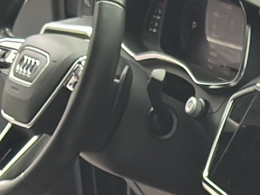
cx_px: 396
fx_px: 2051
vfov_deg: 5.3
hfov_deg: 7.1
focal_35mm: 273
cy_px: 437
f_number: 1.78
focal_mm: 6.86
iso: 125
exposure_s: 1/60
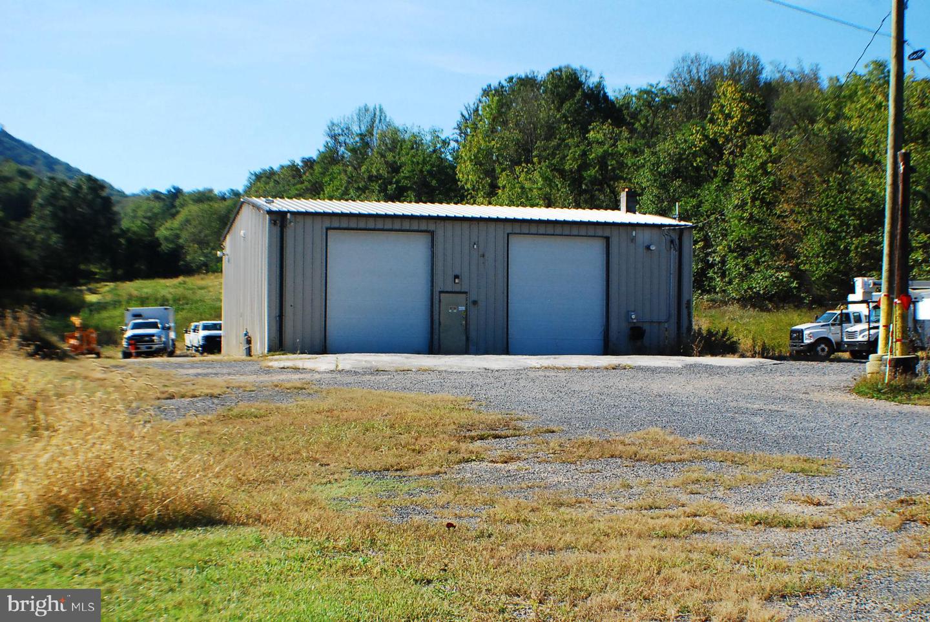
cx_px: 465
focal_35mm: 82
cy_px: 311
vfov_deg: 16.6
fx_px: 2134
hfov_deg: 24.6
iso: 1000
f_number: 8
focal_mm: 55
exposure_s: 1/1600
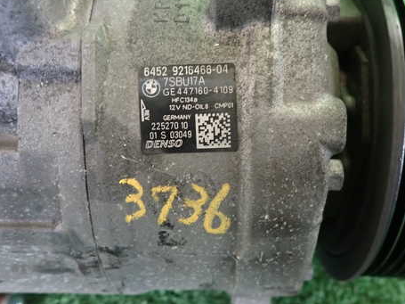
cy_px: 144
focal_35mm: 33
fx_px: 386
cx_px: 223
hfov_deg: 55.3
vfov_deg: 42.9
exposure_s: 1/30
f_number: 2
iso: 250
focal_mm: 4.5
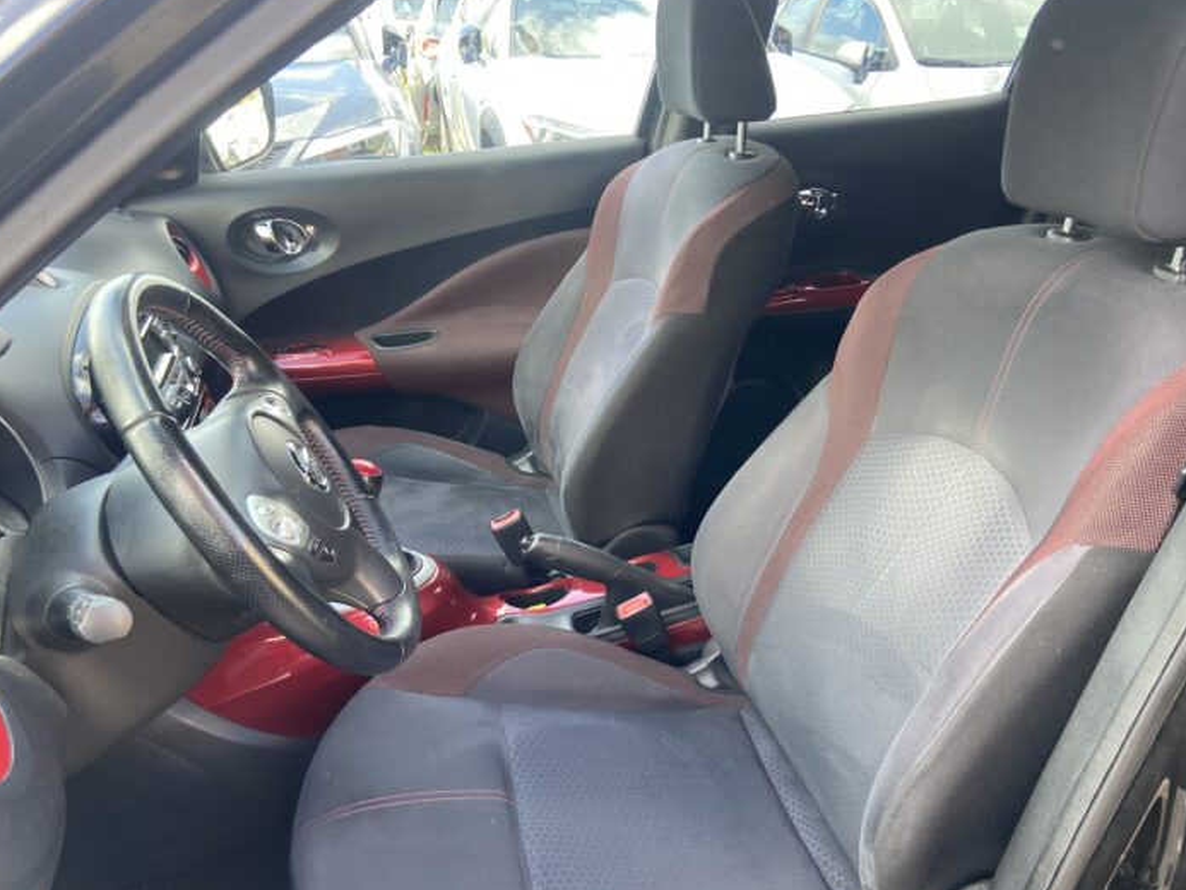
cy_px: 491
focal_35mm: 30
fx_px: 1028
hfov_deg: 59.8
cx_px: 669
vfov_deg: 46.7
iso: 100
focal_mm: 4.25
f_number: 1.8
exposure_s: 1/121
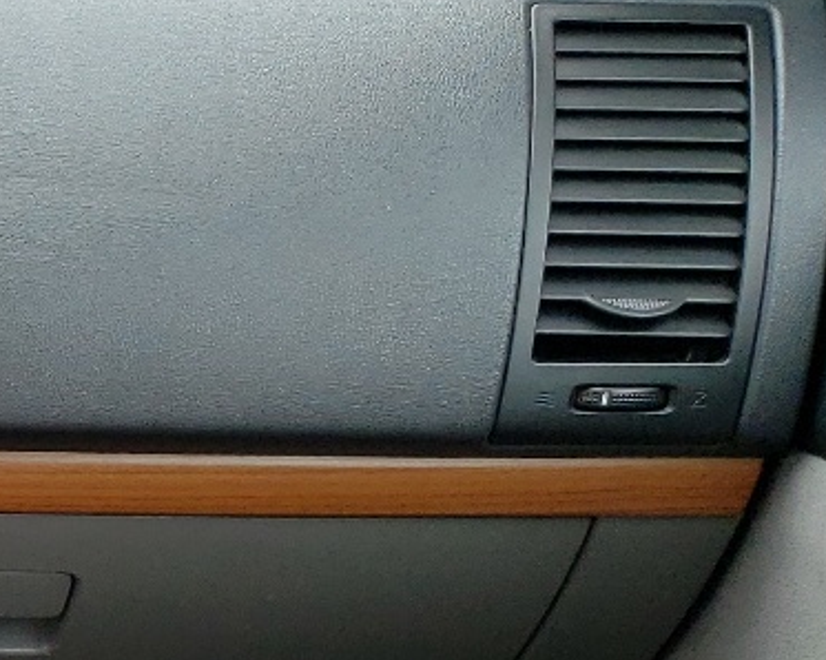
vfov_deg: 13.5
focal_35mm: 109
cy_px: 928
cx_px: -901
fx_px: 2663
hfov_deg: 14.3
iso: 50
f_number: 1.5
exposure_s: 1/270
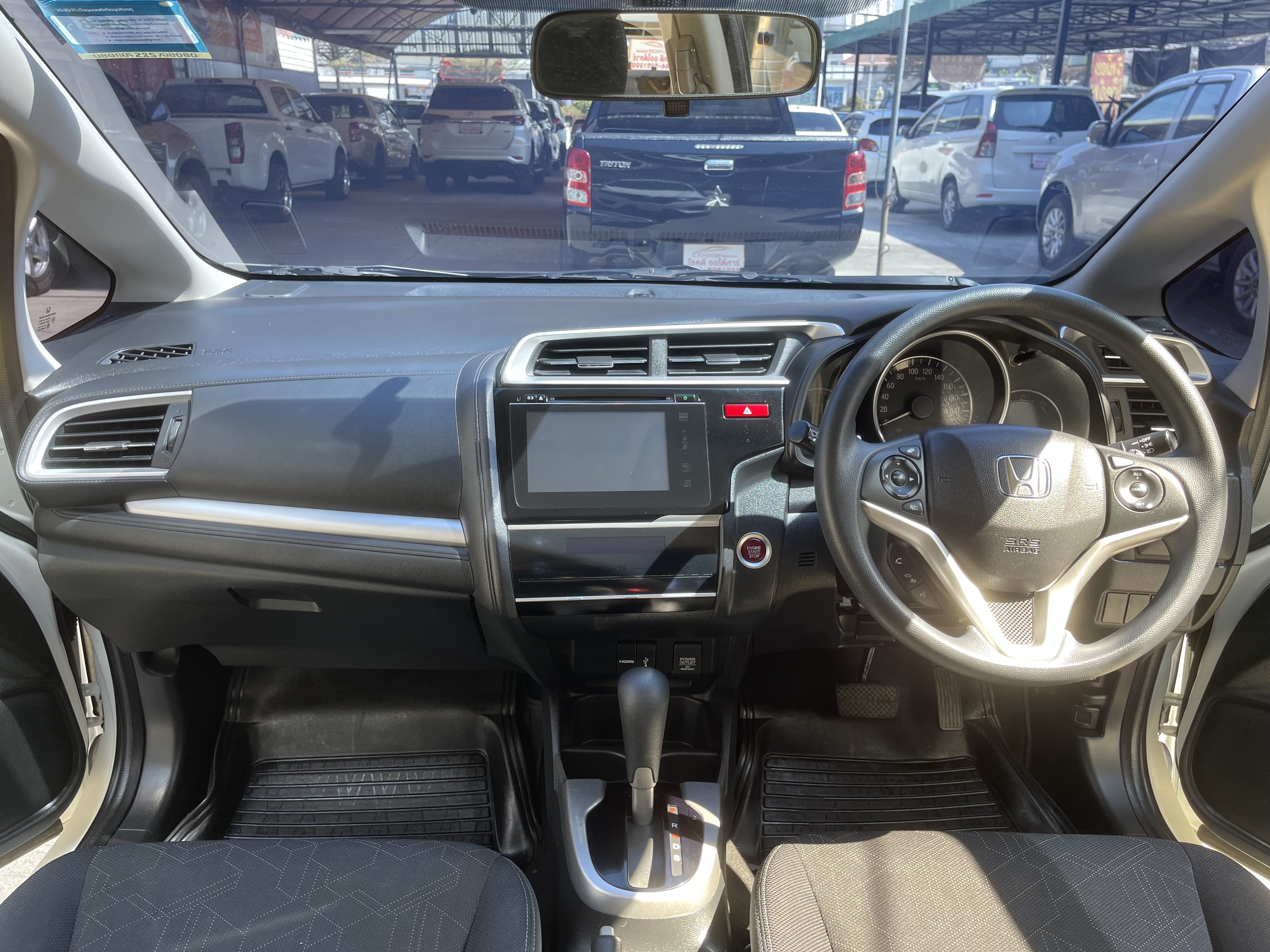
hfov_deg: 69.4
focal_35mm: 25
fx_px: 917
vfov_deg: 54.9
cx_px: 635
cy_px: 476
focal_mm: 5.1
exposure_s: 1/121
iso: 40
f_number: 1.6
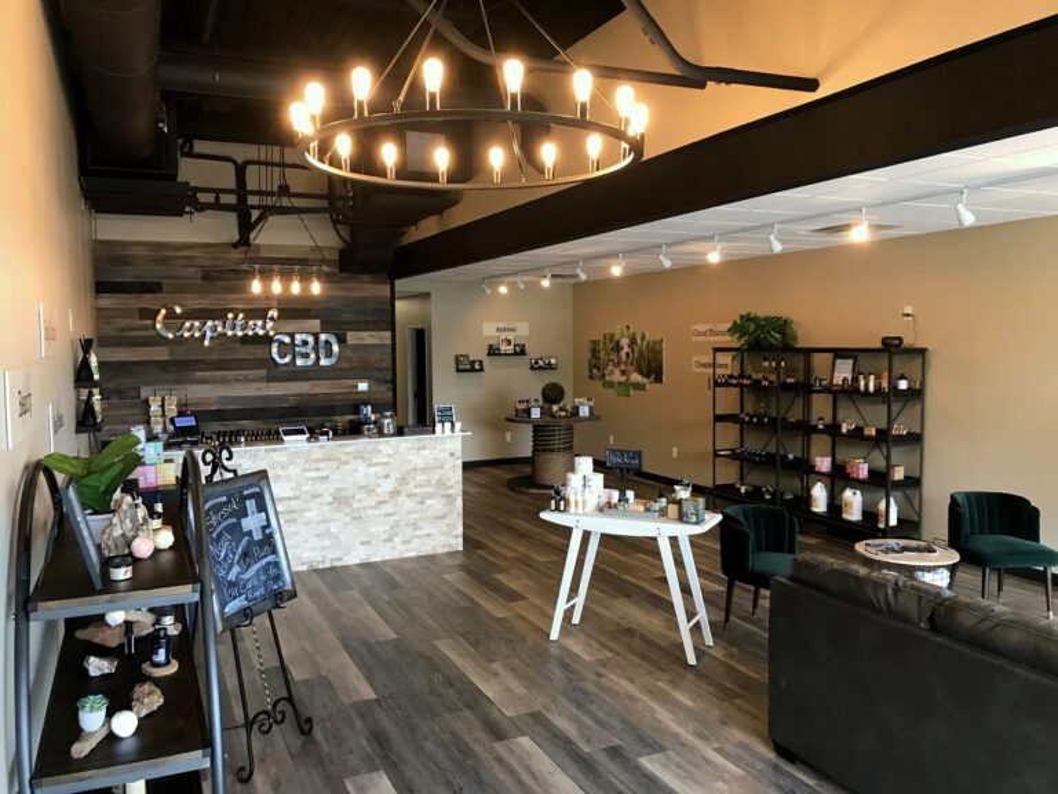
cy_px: 397
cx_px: 529
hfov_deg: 63.4
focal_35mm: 28
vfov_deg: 49.7
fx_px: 856
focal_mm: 3.99
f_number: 1.8
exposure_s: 1/30
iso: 32
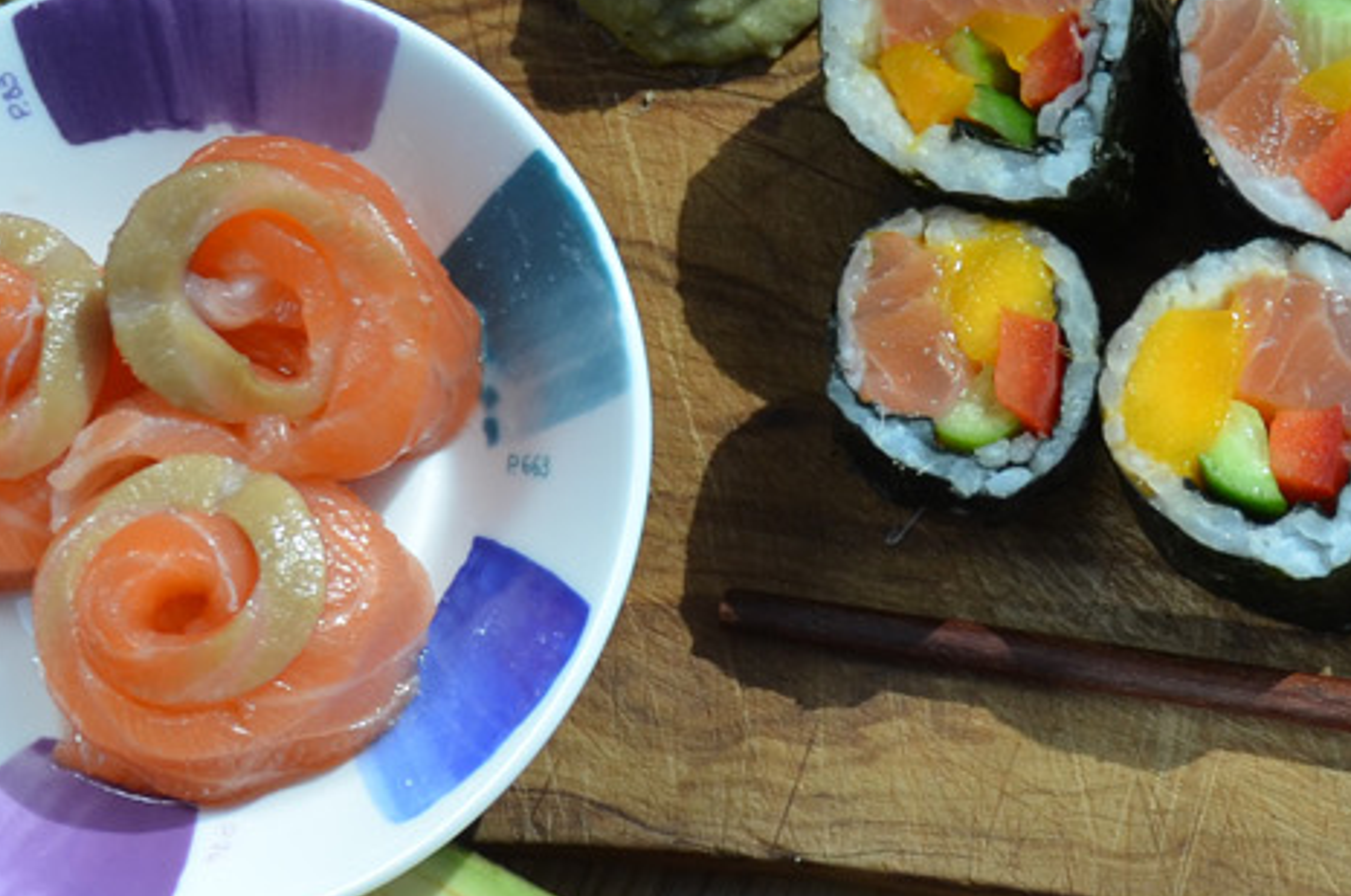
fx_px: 4822
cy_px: 934
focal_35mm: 129
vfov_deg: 10.5
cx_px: 1252
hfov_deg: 15.7
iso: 250
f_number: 4.5
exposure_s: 1/400
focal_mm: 25
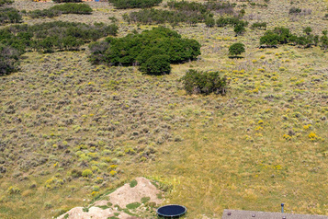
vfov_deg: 20.6
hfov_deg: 29.3
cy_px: 143
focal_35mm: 66
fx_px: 601
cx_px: 292
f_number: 2.8
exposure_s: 1/3800
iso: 155
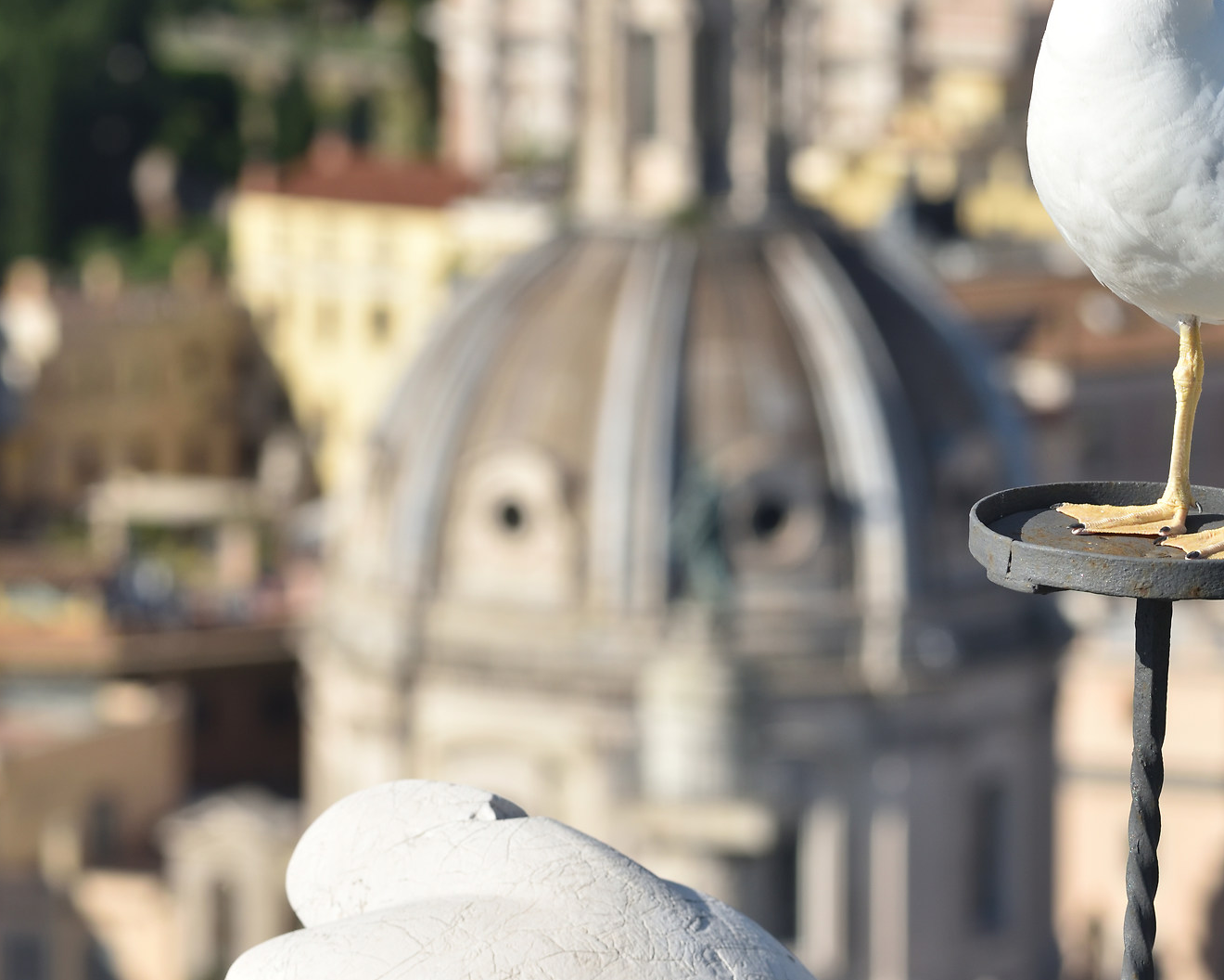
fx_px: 7173
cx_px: 847
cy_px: 252
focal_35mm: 198
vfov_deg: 7.8
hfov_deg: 9.7
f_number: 7.1
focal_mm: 116
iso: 320
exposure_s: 1/1600
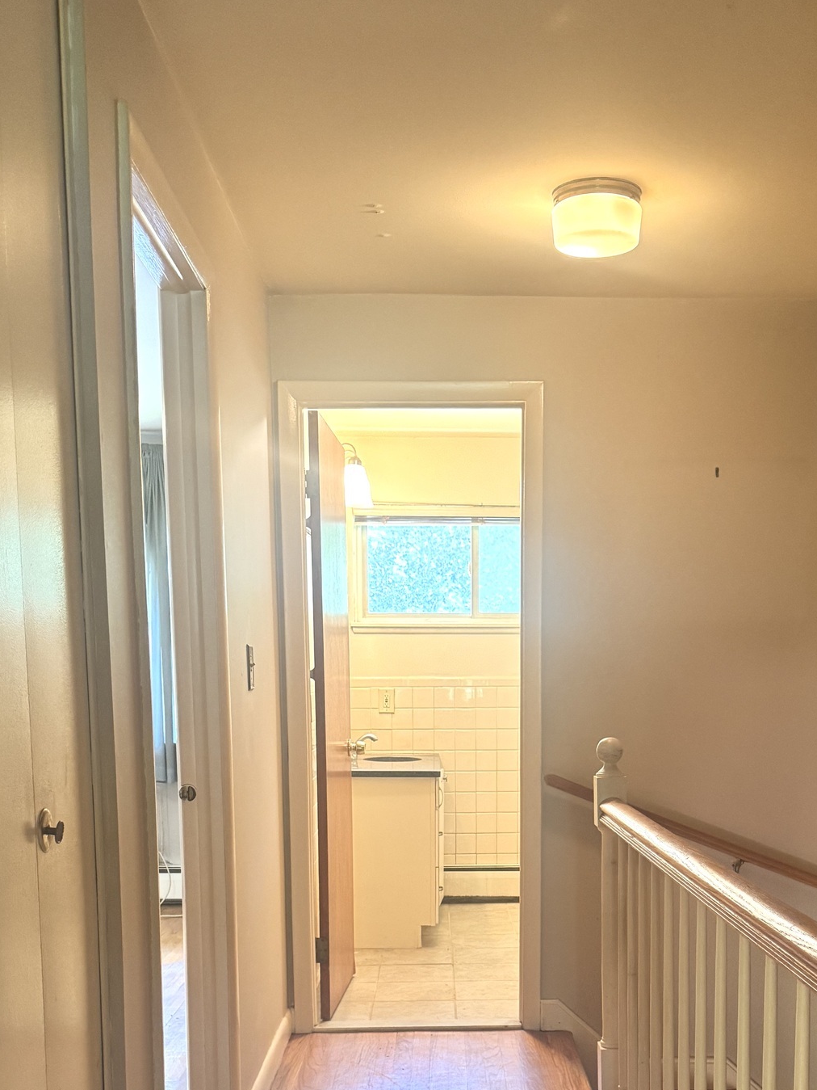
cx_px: 483
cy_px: 863
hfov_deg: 35.0
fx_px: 1290
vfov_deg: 43.7
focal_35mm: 41
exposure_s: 1/60
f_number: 1.78
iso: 400
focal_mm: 6.76
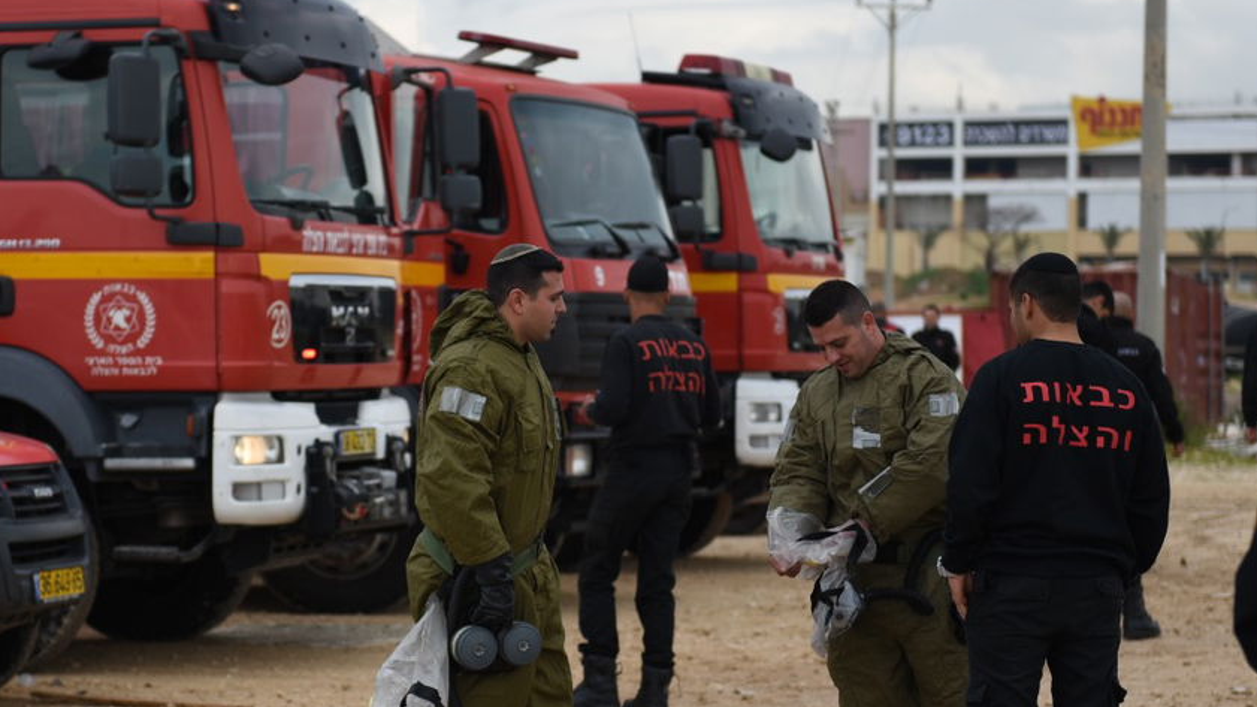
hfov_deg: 17.5
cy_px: 416
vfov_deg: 9.9
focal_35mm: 122
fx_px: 4066
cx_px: 460
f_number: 2.8
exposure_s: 1/640
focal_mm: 70
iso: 125
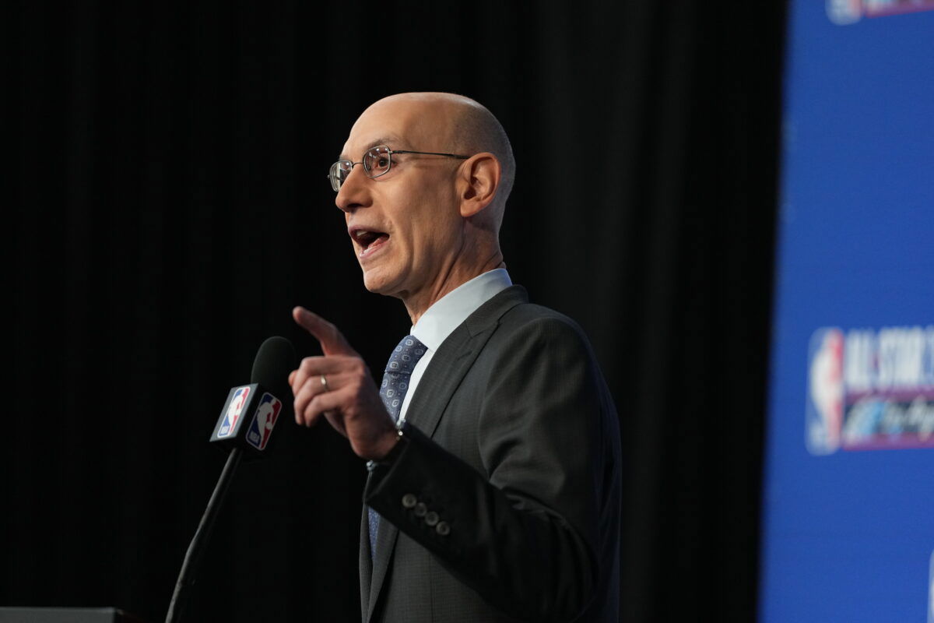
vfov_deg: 4.6
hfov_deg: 6.9
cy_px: 312
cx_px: 467
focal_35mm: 300
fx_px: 7783
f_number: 2.8
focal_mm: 300
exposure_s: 1/400
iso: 2500
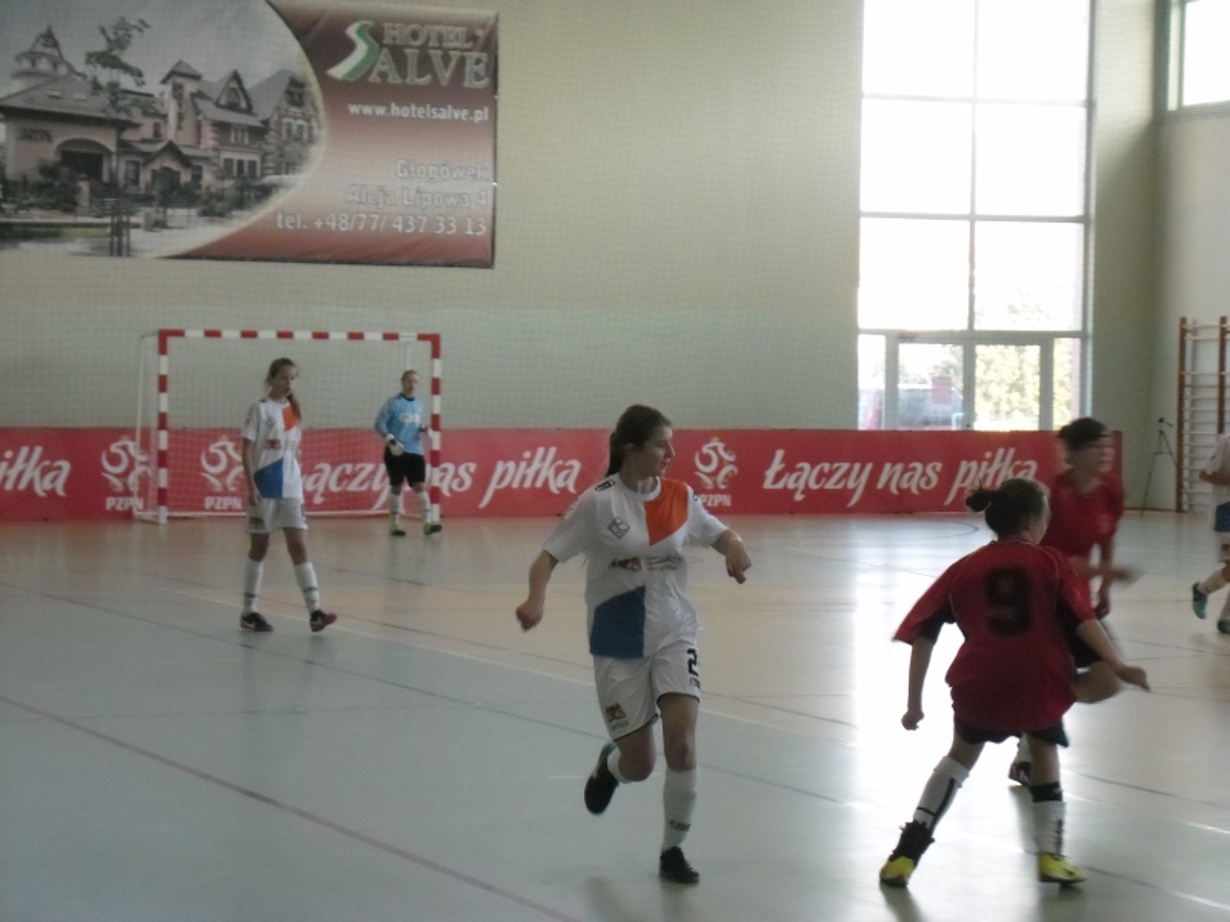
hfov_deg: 18.2
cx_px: 615
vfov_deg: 13.7
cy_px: 461
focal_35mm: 108
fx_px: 3838
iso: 400
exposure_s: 1/90
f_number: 5.1
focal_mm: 19.6
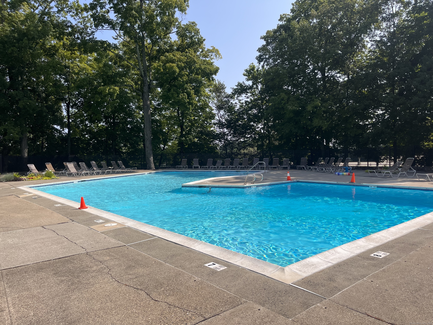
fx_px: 325
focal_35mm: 26
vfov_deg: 53.1
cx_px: 216
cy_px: 162
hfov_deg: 67.3
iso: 50
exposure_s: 1/3876
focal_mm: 5.1
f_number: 1.6
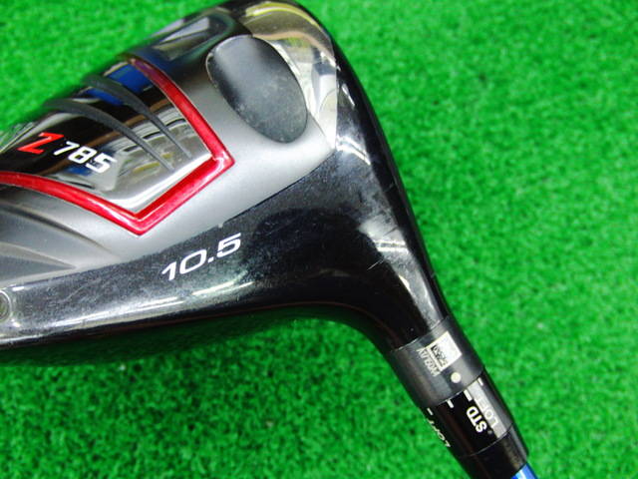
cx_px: 319
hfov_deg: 50.1
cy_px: 240
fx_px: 682
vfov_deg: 38.7
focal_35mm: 37
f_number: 3.6
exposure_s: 1/20
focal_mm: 6.42
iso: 400
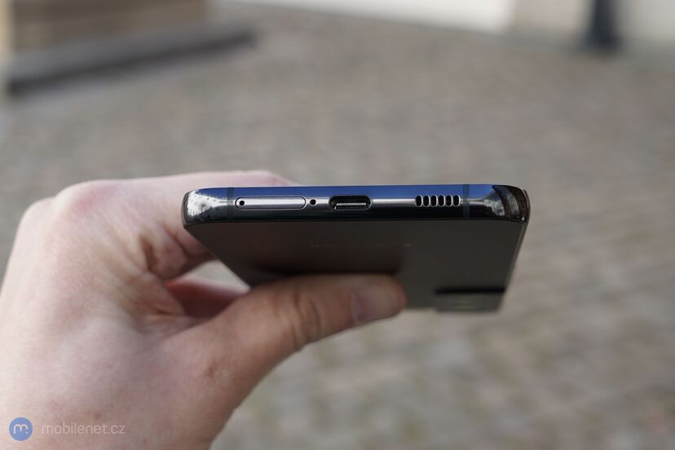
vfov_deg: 26.5
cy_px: 225
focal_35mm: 51
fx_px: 956
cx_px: 338
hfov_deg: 38.9
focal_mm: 51
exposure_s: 1/125
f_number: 8
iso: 400
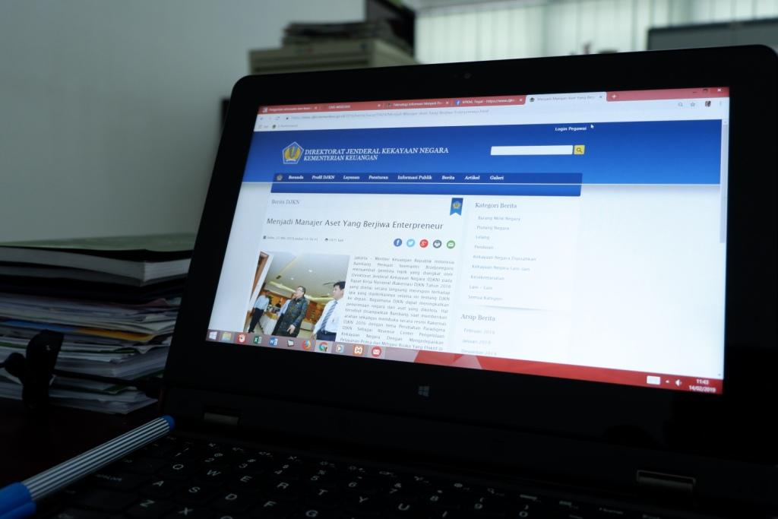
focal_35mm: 30
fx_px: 648
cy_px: 260
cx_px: 389
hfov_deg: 61.9
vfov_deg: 43.6
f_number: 4.5
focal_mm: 20.1
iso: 800
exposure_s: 1/100
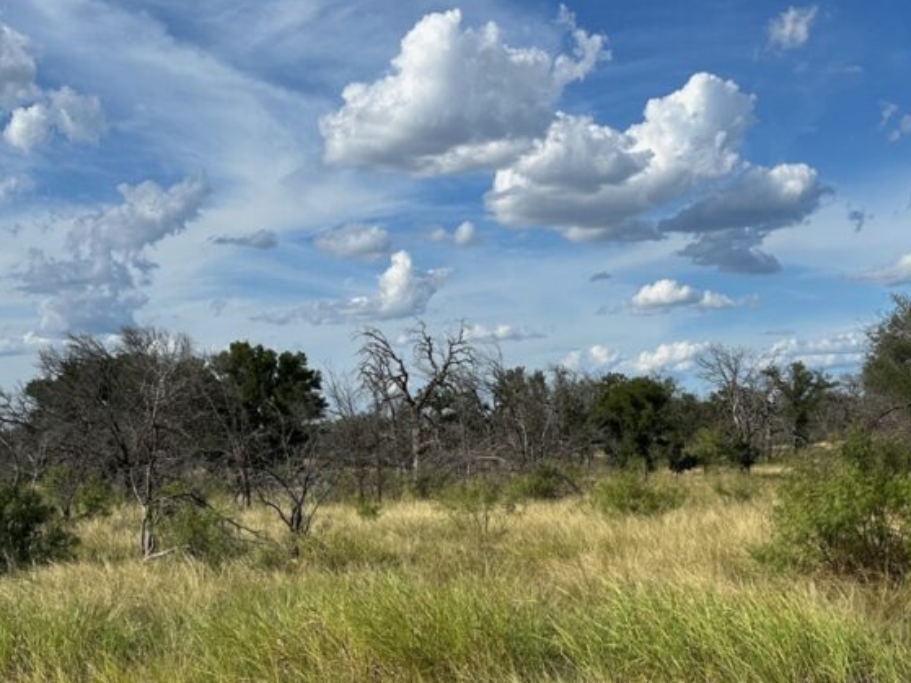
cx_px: 515
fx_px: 1158
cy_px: 448
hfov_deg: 42.9
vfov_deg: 32.6
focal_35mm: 44
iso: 80
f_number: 1.78
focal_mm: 6.86
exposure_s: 1/5848
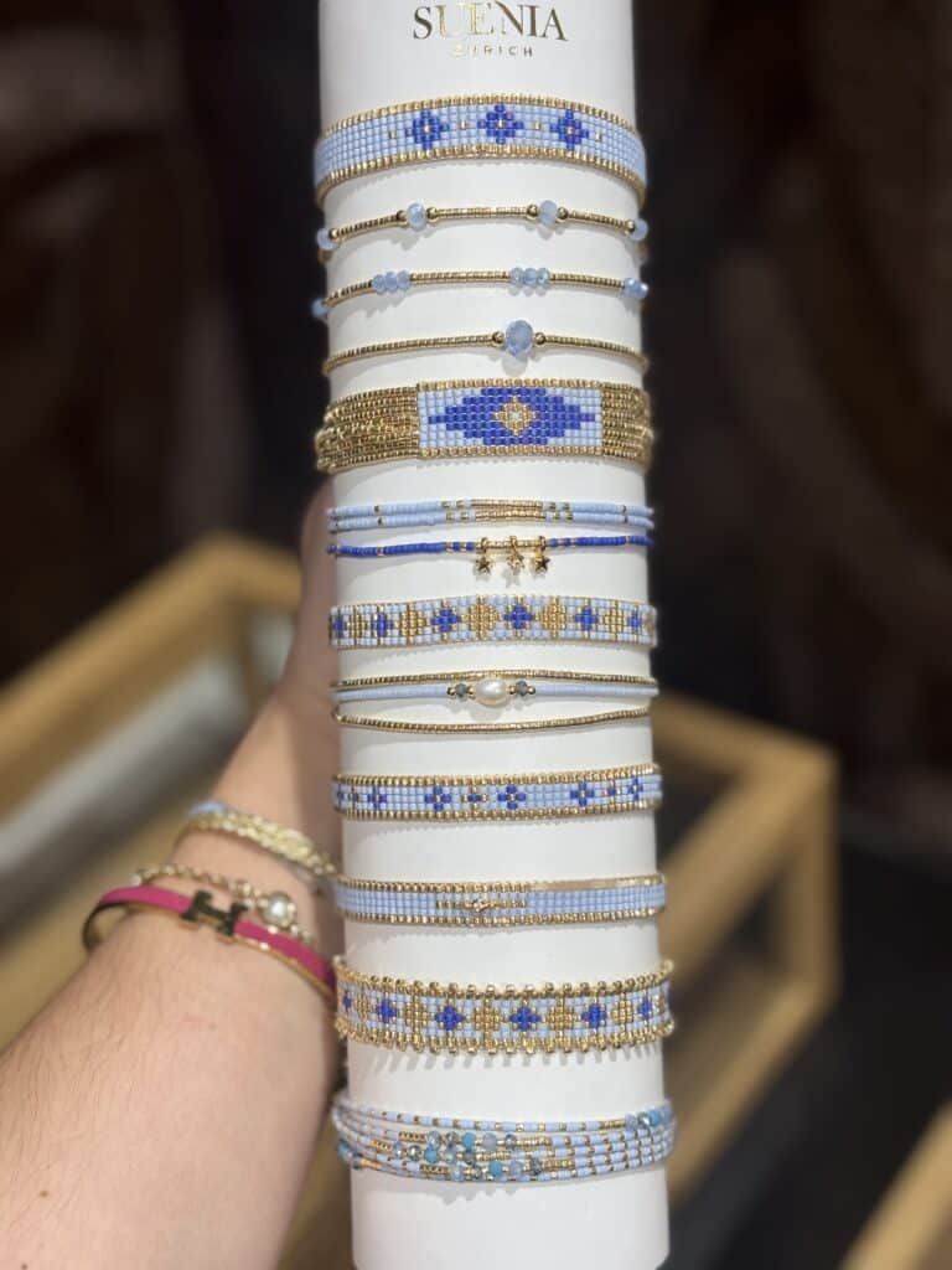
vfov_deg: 36.8
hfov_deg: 28.0
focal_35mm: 52
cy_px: 635
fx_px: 1907
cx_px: 476
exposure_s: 1/148
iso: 32
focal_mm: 5.96
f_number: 1.6
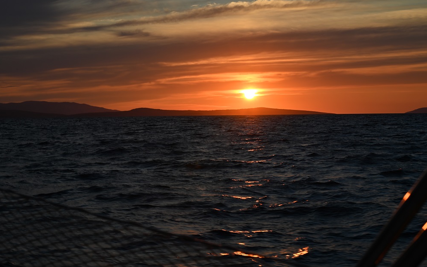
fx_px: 978
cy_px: 139
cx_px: 213
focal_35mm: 84
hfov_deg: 24.6
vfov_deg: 15.5
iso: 100
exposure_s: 1/100
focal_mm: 82
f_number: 16
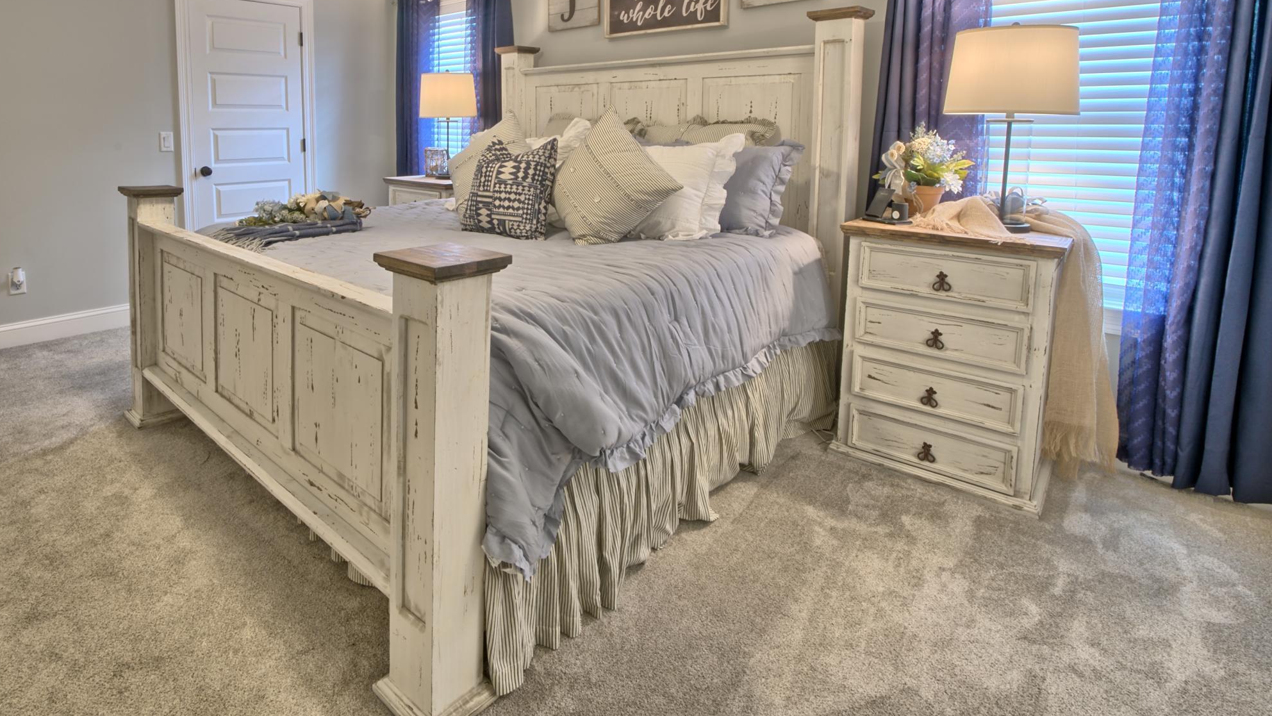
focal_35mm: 19
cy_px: 192
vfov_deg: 55.9
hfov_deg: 88.3
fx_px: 641
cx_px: 500
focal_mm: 12
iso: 200
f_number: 19
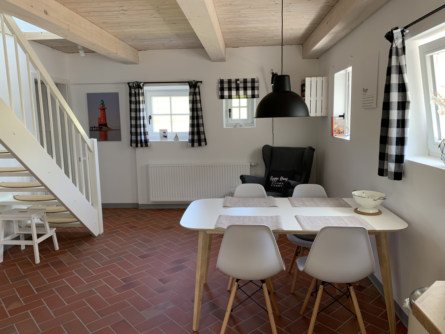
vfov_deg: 53.1
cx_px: 222
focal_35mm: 26
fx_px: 334
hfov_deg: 67.3
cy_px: 167
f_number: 1.8
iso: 100
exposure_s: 1/78
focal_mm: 4.25
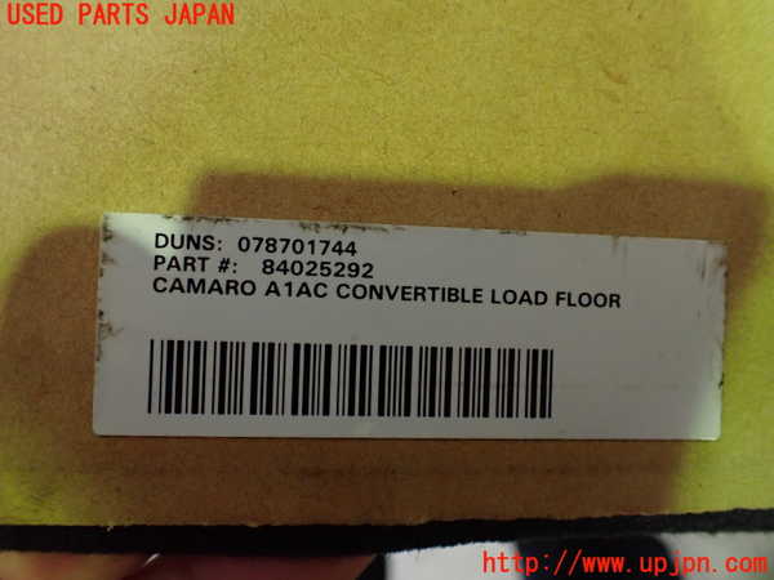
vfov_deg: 46.8
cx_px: 387
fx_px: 671
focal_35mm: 30
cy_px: 290
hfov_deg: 60.0
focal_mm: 5.4
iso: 800
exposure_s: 1/80
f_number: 2.3
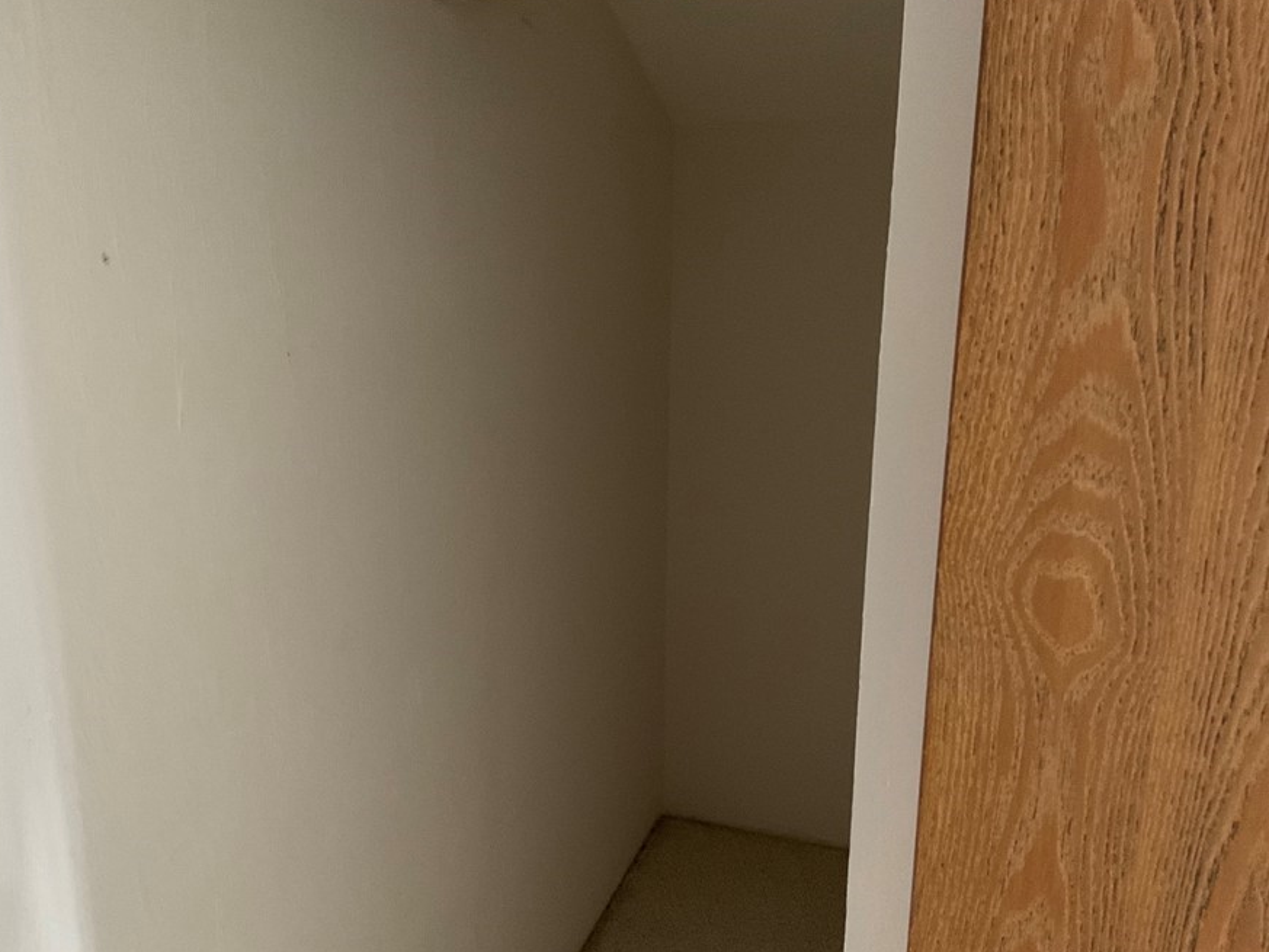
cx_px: 548
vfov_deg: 41.8
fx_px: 1247
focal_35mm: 34
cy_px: 515
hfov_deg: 53.8
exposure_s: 1/30
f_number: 1.8
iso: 320
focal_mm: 3
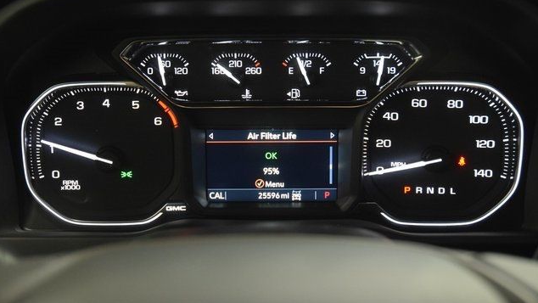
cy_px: 133
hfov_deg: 37.5
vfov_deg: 21.6
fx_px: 792
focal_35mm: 56
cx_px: 269
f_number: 4.2
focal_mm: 35
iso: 3200
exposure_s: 1/25
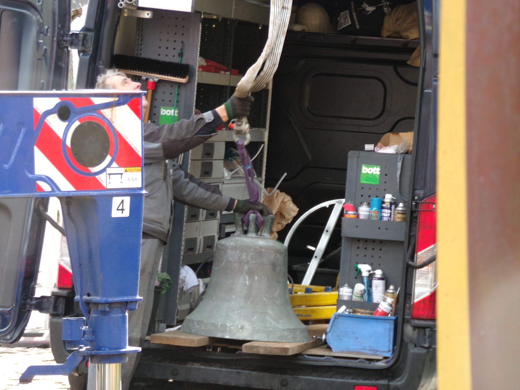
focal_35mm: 232
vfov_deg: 6.4
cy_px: 195
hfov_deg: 8.5
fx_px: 3485
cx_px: 260
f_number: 5
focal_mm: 41.5
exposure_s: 1/85
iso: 200
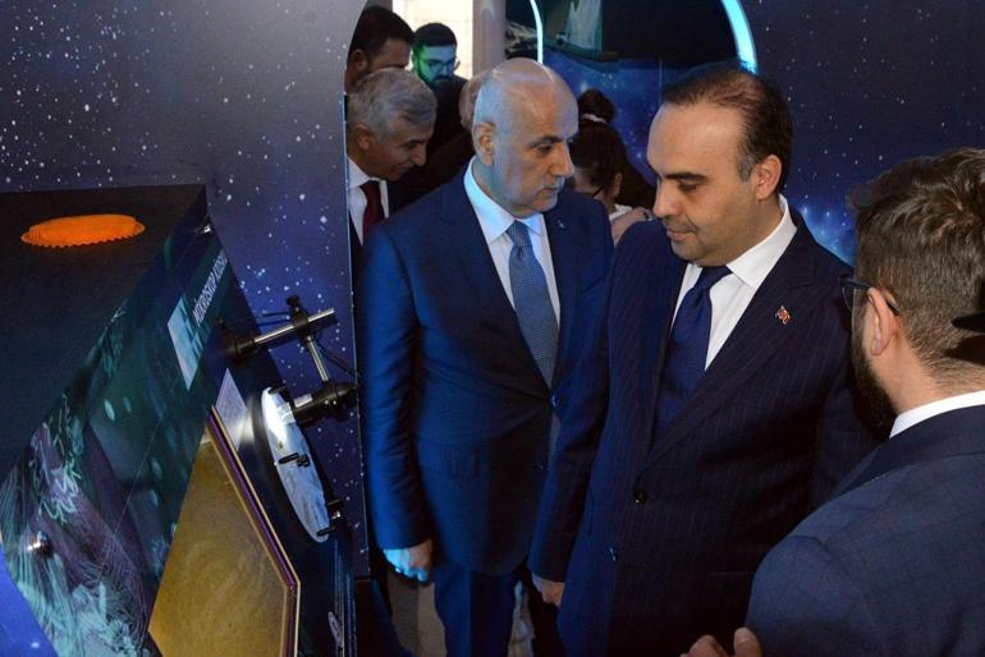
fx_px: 766
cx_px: 492
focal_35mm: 28
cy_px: 328
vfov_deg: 46.4
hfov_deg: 65.5
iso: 5000
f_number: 8
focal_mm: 28
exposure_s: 1/100
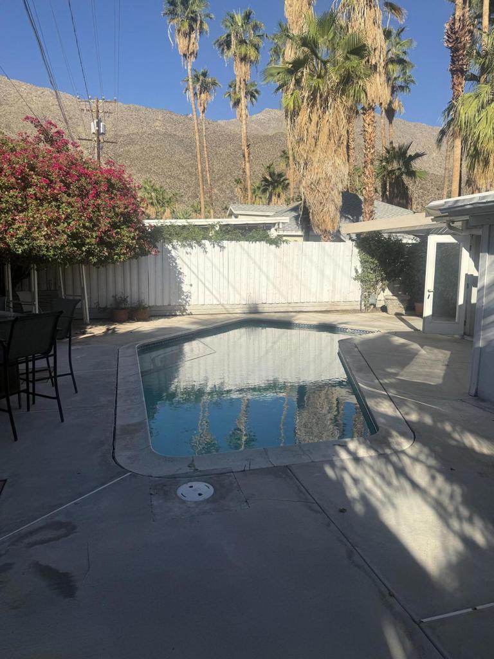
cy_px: 330
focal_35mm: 24
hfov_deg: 56.8
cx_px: 247
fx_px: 457
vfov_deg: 71.6
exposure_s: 1/4975
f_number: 1.78
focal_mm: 6.76
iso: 80
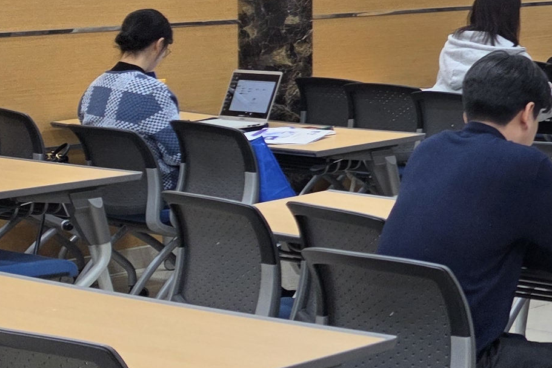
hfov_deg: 16.7
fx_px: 1610
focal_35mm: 105
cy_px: -44
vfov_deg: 12.8
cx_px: 947
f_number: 1.4
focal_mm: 6.5
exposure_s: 1/120
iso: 50
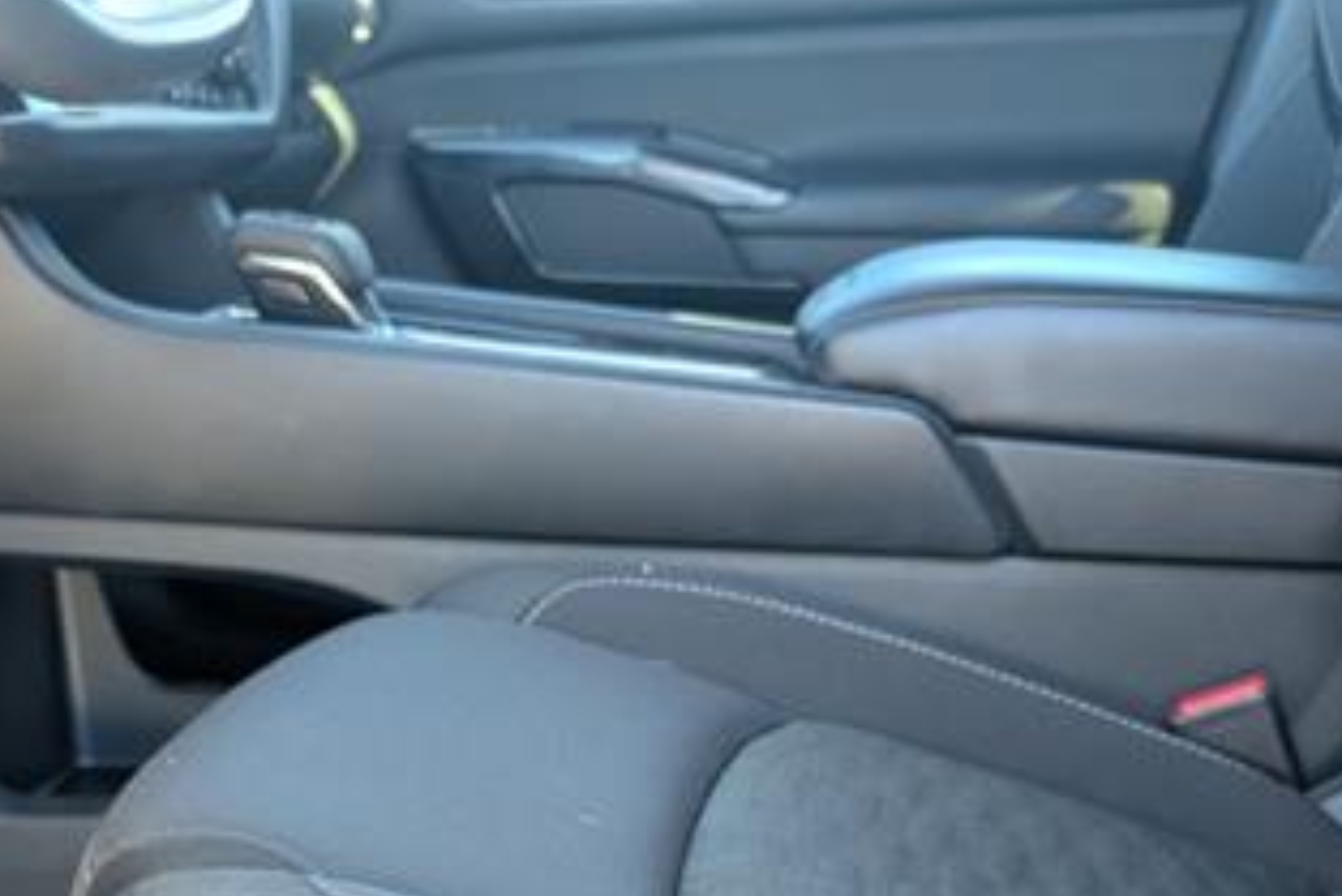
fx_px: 1902
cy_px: 866
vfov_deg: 25.4
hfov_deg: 38.6
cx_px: 510
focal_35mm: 51
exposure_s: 1/110
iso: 216
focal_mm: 6.9
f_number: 1.68
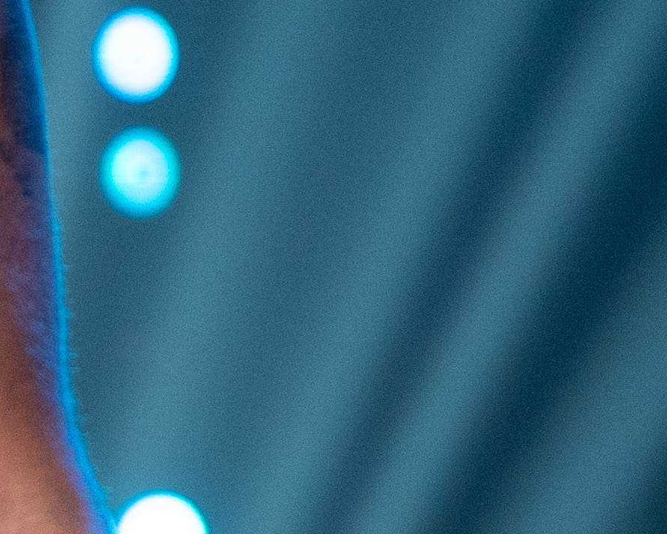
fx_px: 25093
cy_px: 203
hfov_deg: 1.5
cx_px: -1007
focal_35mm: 1271
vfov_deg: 1.2
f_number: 5
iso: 1000
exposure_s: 1/125
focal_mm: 200
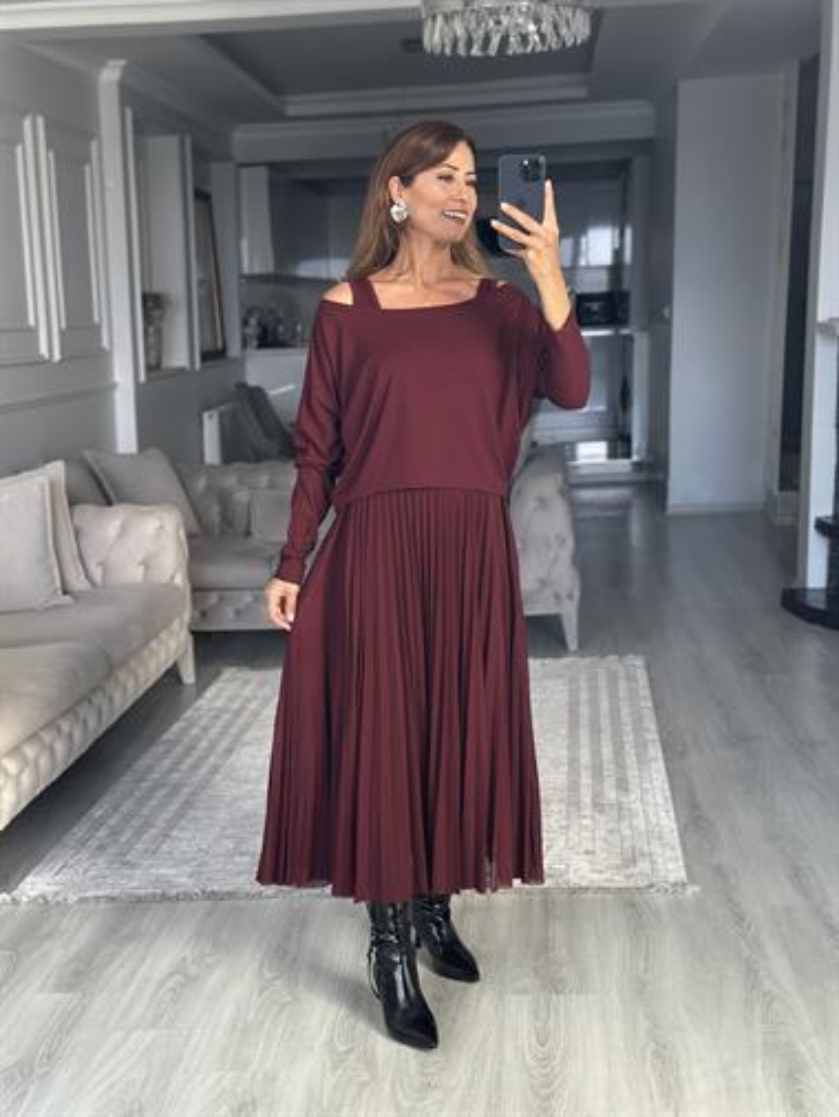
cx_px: 420
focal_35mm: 48
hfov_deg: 30.3
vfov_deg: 39.6
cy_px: 558
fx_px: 1550
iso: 160
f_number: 1.78
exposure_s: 1/60
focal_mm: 6.86
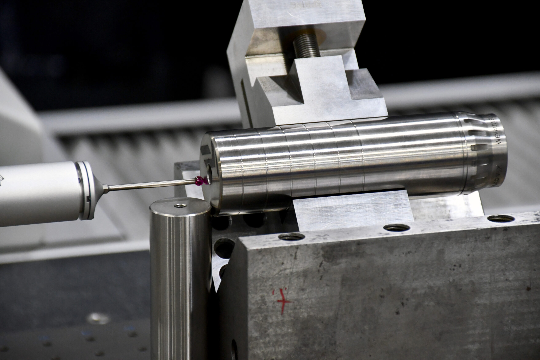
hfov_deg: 9.8
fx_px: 3150
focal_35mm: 210
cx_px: 270
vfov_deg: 6.5
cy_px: 180
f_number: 5.6
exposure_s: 1/200
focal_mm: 140
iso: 3200
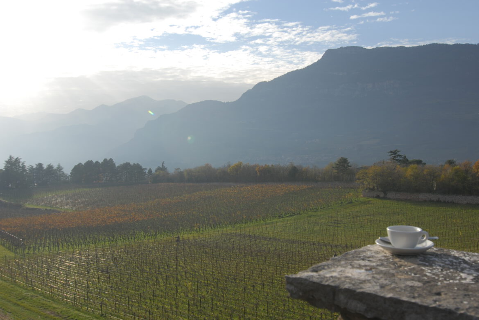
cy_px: 160
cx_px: 240
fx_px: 480
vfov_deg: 37.0
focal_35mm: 36
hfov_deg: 53.1
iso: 100
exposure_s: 1/250
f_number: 8
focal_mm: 24
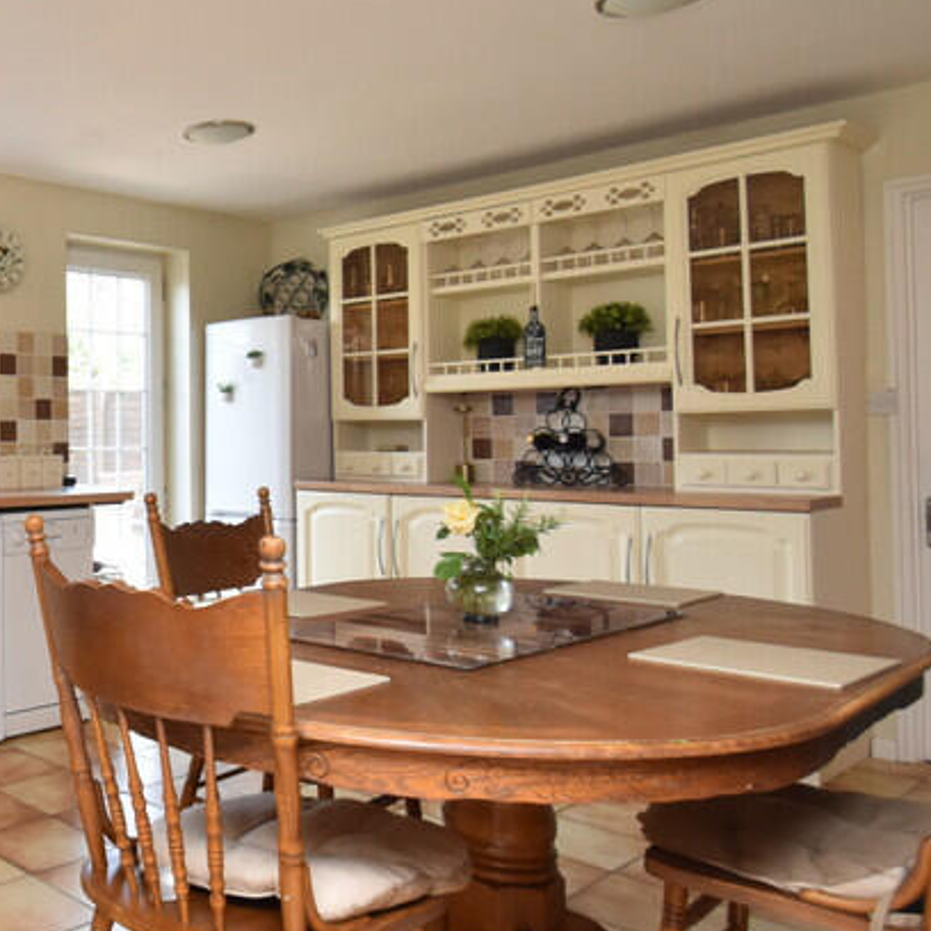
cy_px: 369
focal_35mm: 32
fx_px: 974
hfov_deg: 44.9
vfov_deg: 50.7
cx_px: 43
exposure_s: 1/160
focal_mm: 10
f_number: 4.5
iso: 800
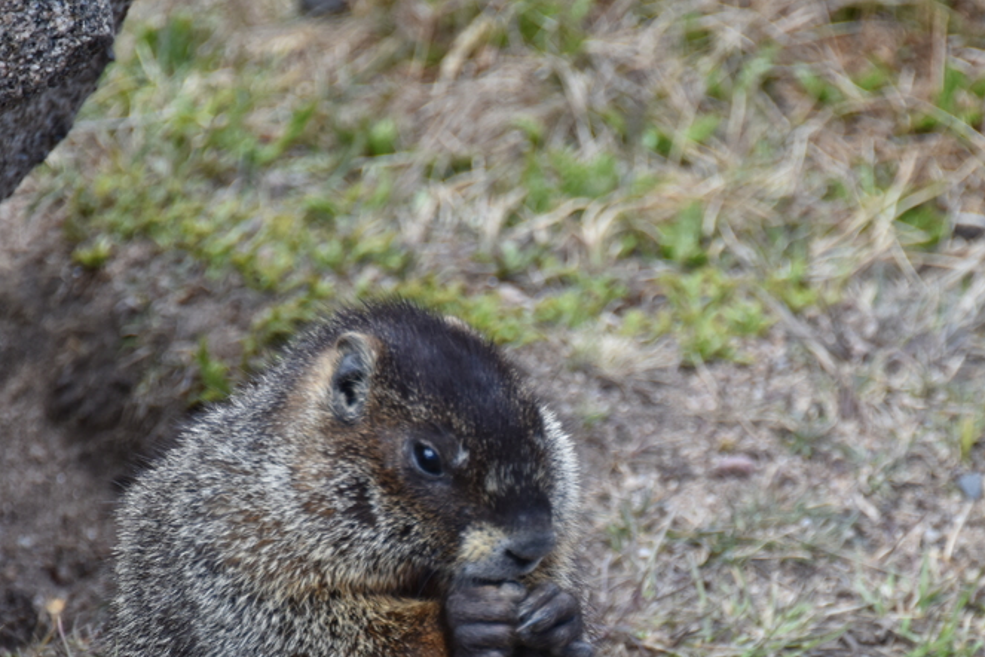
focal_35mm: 579
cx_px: 618
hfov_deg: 3.6
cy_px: 537
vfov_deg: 2.4
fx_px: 15841
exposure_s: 1/640
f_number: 5.6
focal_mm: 300
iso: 560
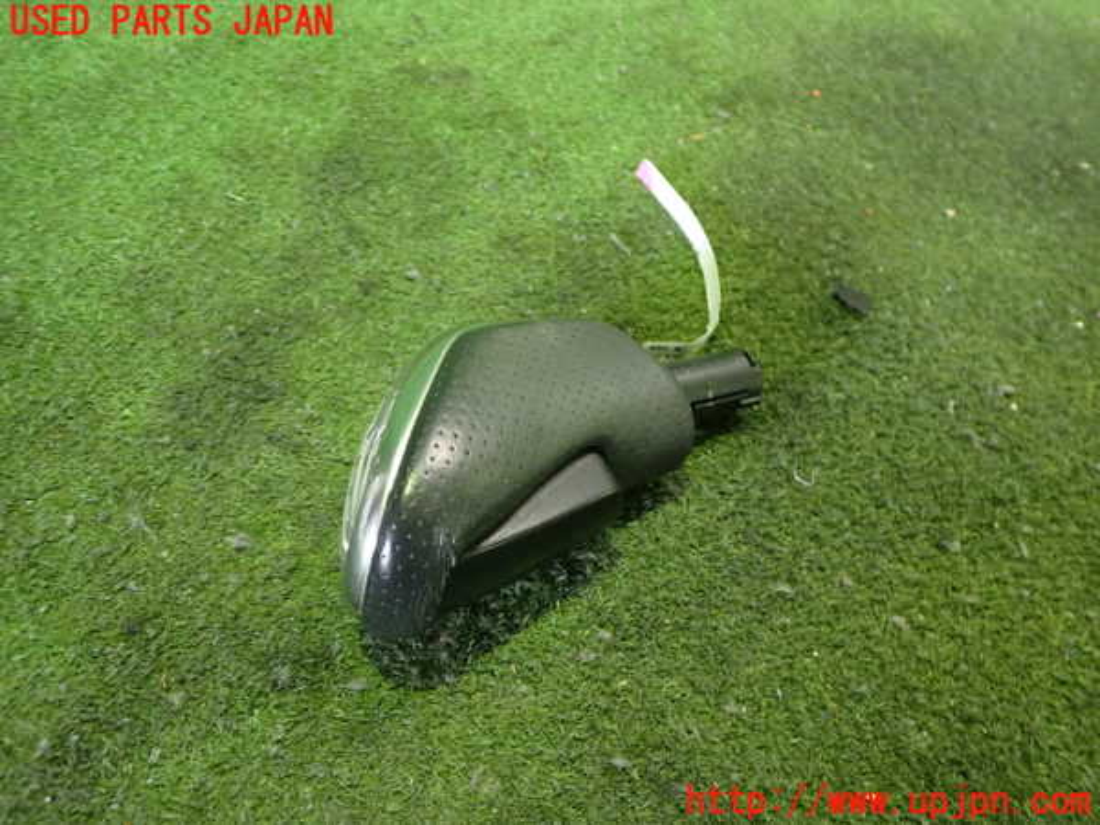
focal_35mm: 30
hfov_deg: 60.0
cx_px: 550
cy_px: 412
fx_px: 953
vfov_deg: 46.8
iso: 800
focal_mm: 5.4
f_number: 2.3
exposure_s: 1/30
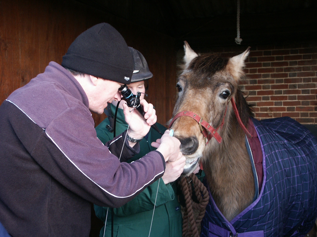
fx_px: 495
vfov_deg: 27.0
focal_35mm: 54
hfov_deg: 35.5
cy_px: 118
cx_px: 158
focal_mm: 14.04
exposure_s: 1/45
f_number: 3.5
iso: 125
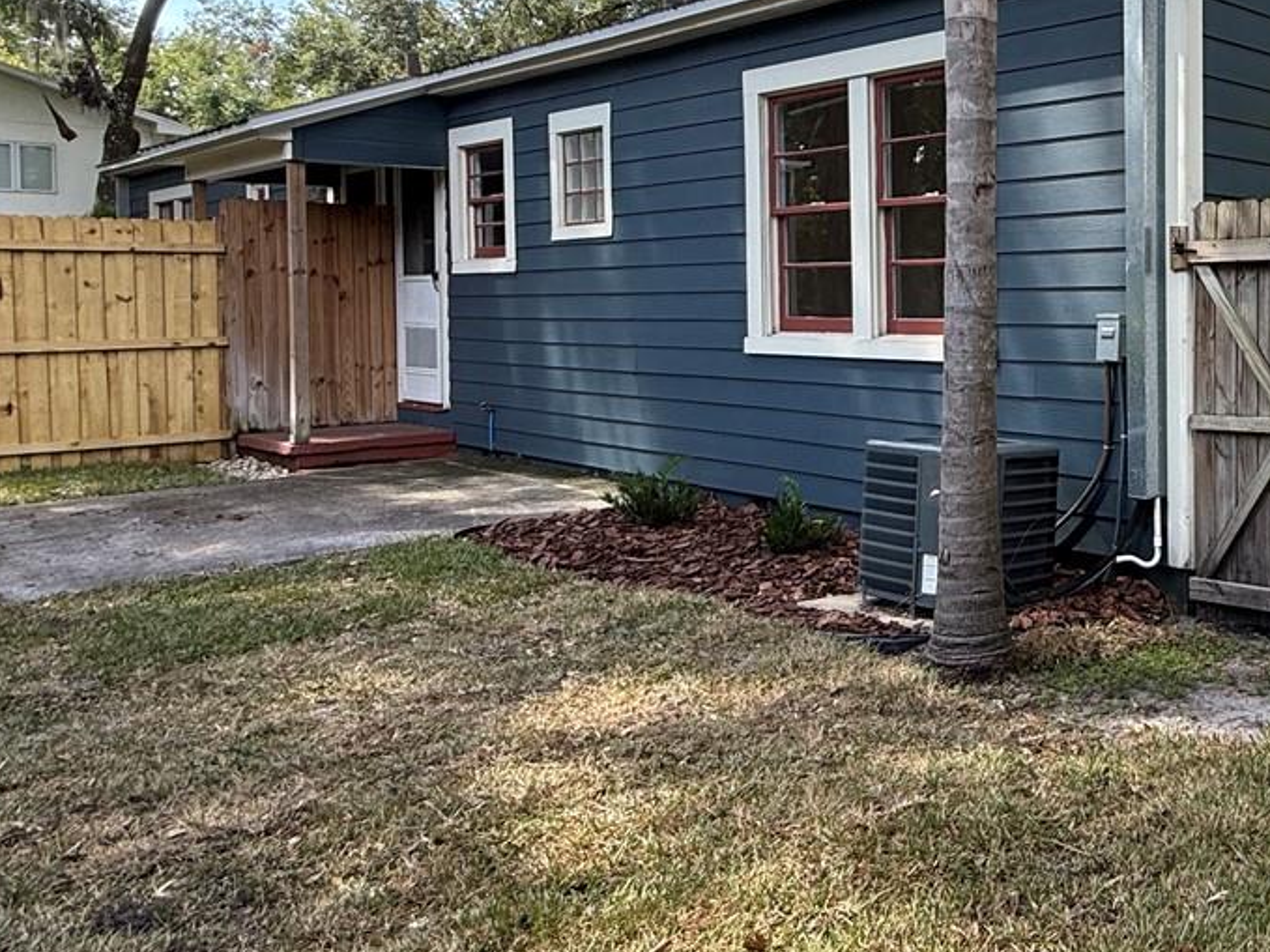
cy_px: 322
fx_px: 1210
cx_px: 1206
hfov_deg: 47.9
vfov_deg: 42.4
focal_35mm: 33
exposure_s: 1/151
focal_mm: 2.22
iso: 64
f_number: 2.2
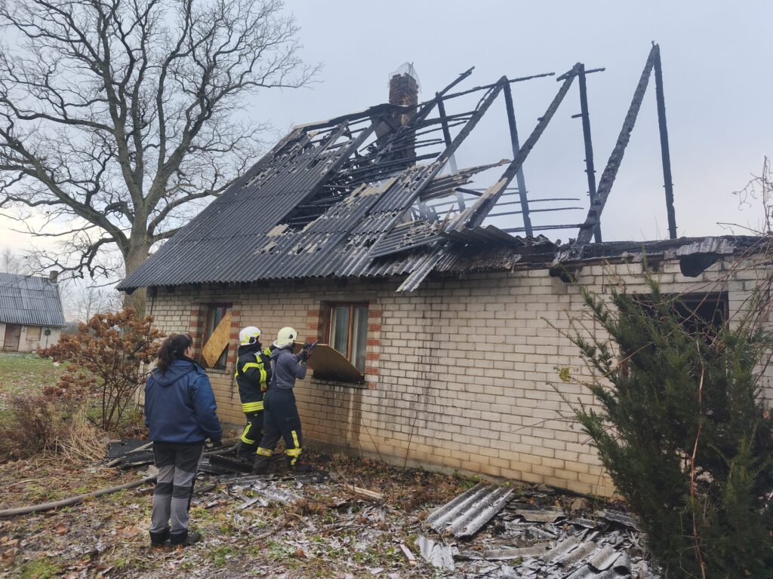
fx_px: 514
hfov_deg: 73.9
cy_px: 290
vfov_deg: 58.9
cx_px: 386
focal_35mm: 23
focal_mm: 6.18
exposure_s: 1/144
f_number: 1.65
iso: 50
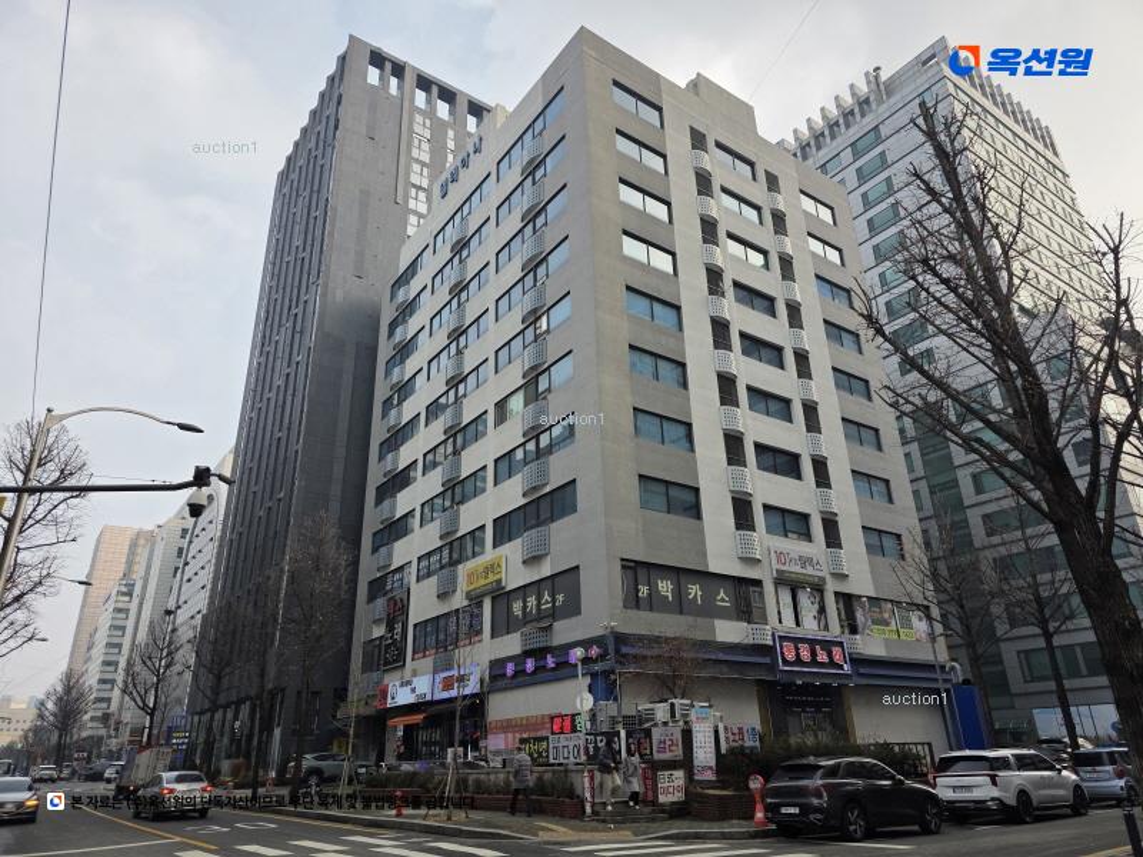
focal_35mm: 23
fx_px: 759
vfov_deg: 58.9
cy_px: 428
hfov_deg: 73.9
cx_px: 572
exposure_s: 1/2252
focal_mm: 6.3
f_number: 1.7
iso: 80
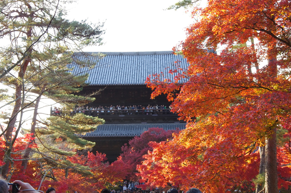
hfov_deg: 36.9
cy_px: 96
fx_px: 436
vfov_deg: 24.9
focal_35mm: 54
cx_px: 146
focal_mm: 36
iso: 1600
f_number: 10
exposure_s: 1/200
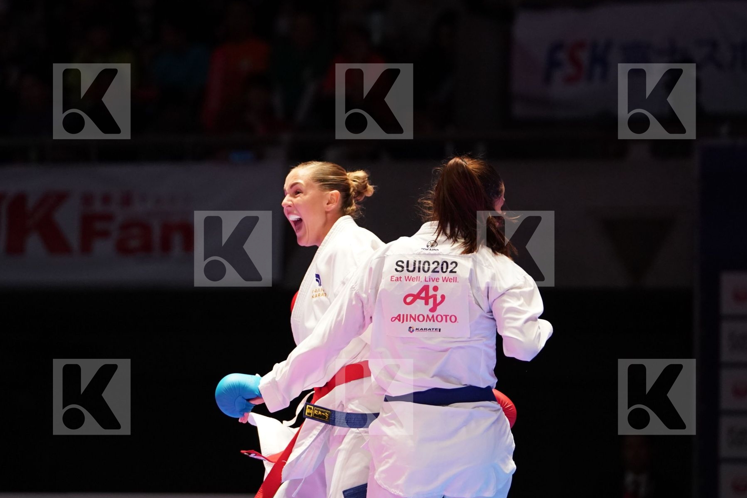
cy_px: 249
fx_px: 4690
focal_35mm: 226
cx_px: 374
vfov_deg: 6.1
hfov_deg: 9.1
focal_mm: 150
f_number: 2.8
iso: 3200
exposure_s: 1/1000
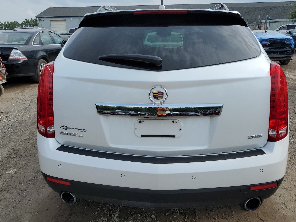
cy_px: 101
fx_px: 257
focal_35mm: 30
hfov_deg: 59.9
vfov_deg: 46.7
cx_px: 154
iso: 50
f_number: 1.5
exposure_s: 1/3333
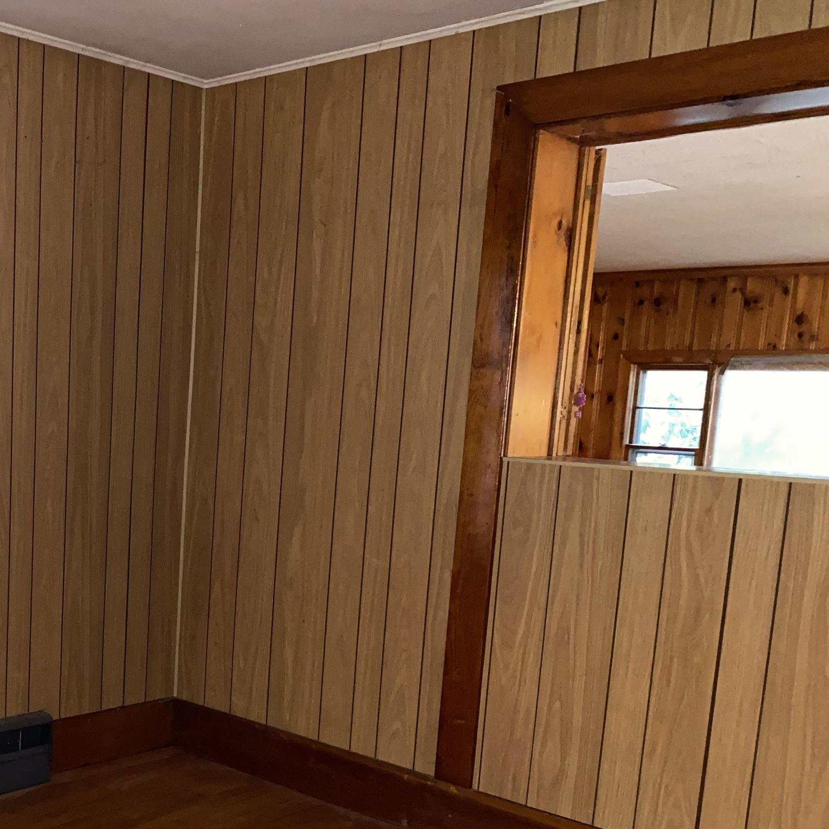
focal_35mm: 43
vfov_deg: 38.6
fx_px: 1165
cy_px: 571
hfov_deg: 36.5
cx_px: 67
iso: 320
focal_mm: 4.25
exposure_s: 1/6
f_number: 1.8
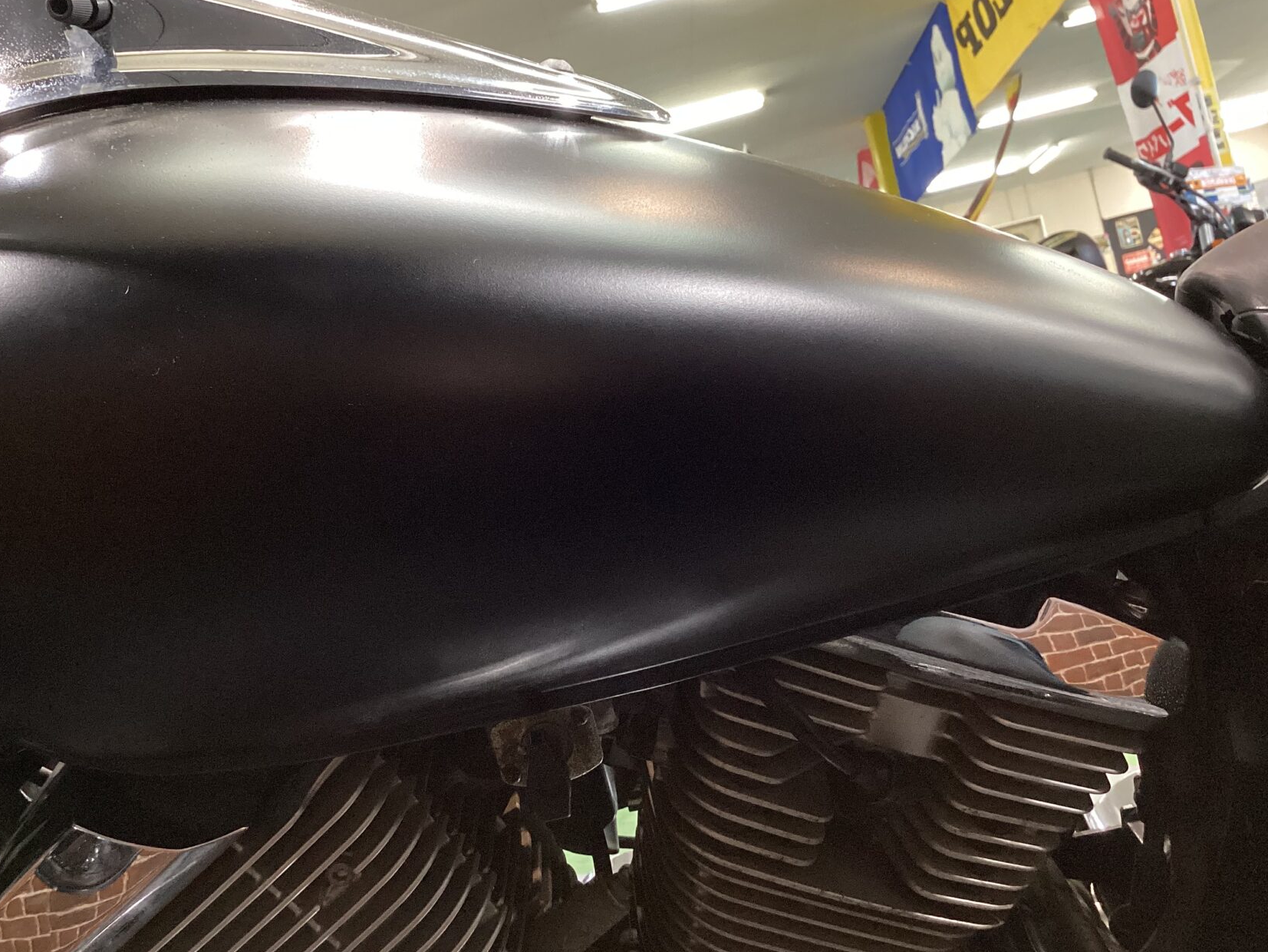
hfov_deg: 51.2
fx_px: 1319
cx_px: 544
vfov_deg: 39.6
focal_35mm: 36
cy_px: 450
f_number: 2.4
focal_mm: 3.3
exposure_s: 1/60
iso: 200
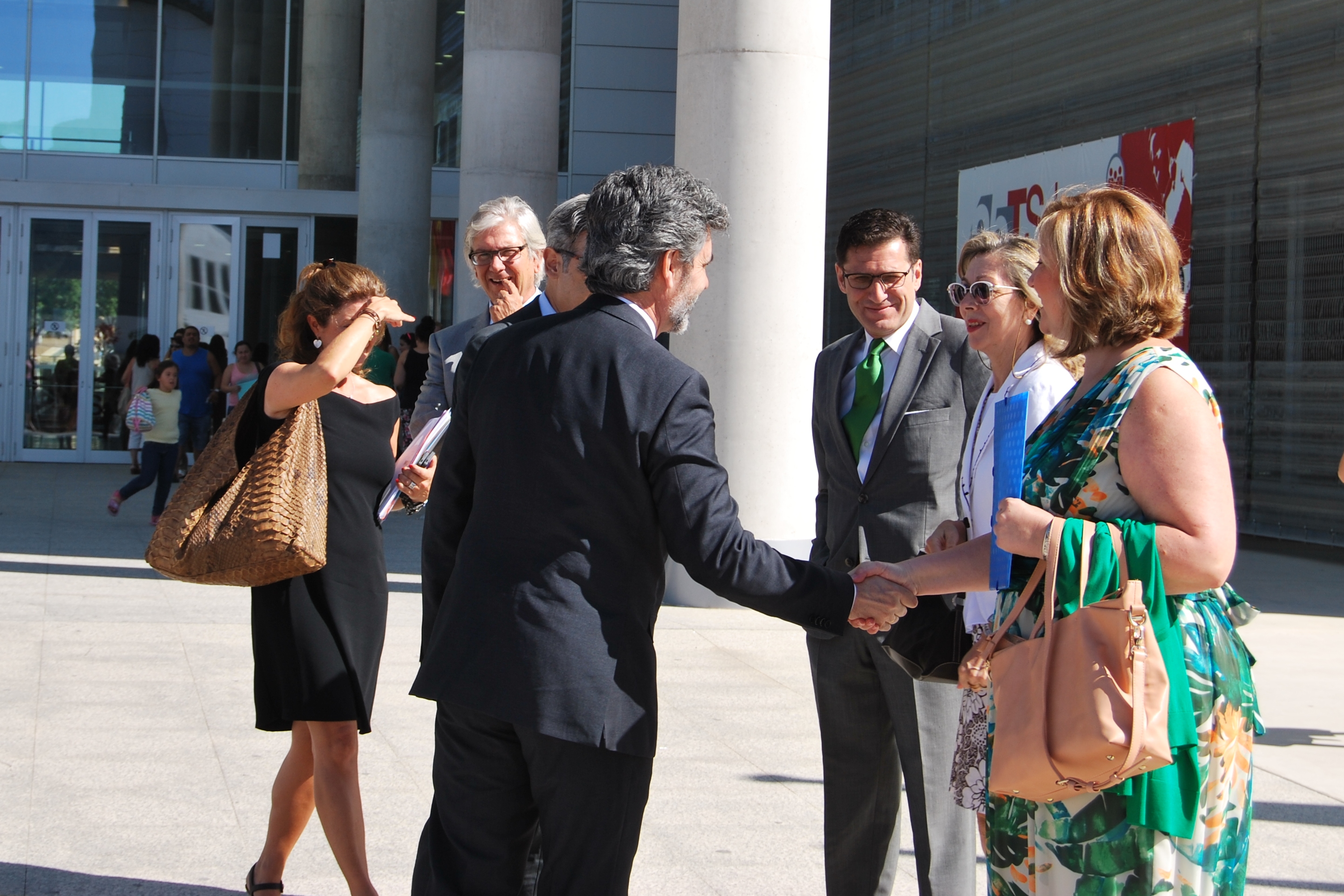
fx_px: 2128
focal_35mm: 57
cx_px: 672
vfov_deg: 23.8
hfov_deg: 35.1
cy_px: 448
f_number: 8
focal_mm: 38
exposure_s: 1/200
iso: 100
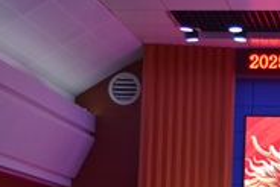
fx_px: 1102
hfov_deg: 14.2
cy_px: 204
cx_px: 286
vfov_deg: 9.6
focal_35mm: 142
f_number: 4.5
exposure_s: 1/80
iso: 400
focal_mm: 29
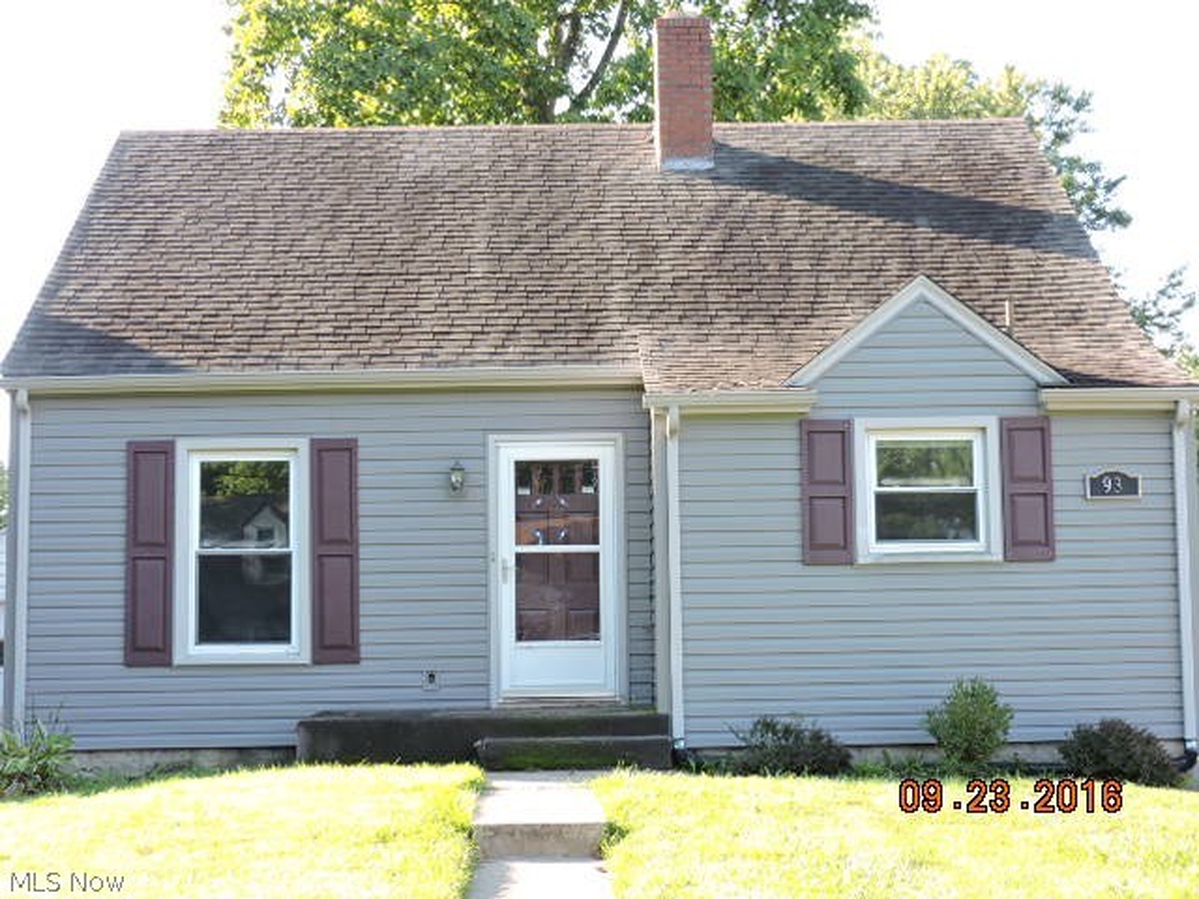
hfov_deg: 34.9
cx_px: 600
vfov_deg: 26.6
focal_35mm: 55
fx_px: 1905
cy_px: 450
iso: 100
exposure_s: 1/60
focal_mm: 9.8
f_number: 3.7
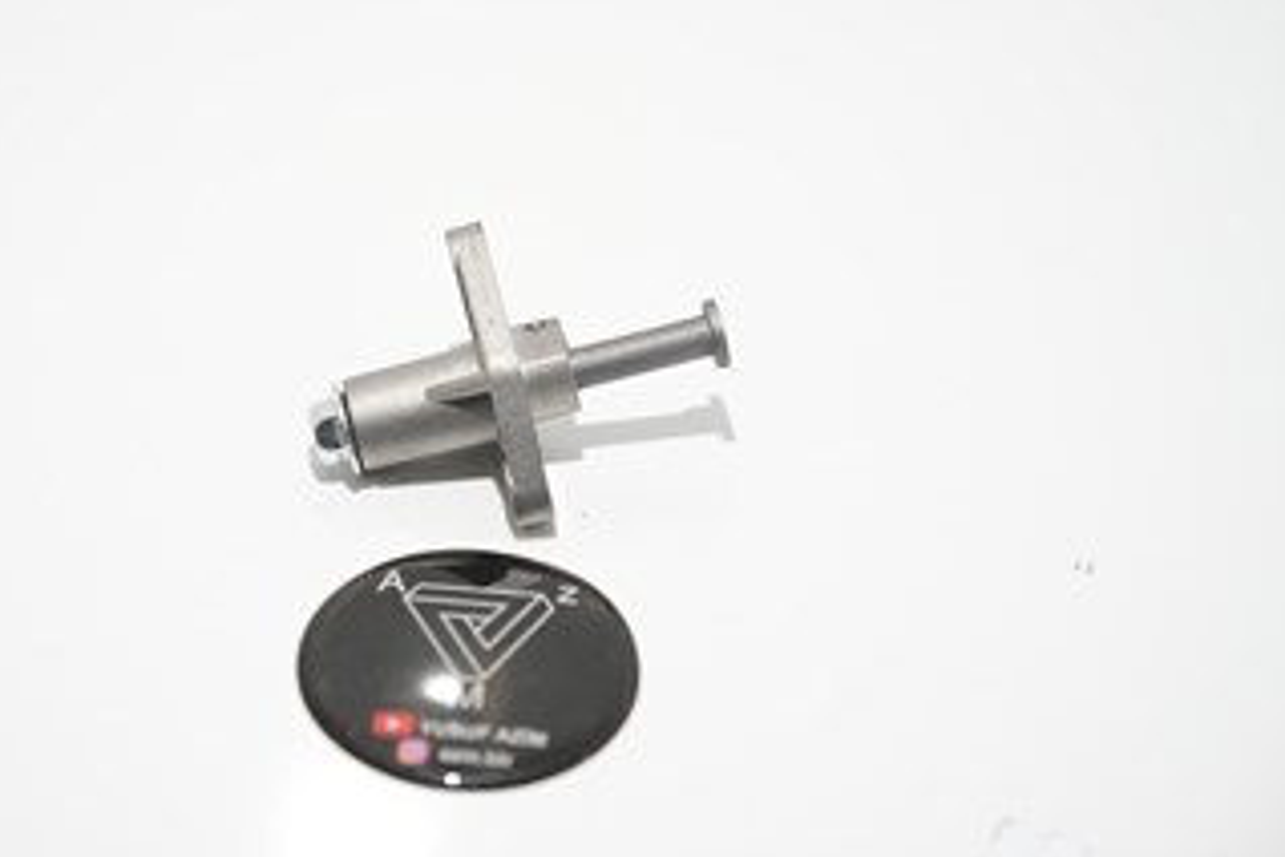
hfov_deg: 19.1
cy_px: 334
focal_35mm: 107
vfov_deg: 12.8
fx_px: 3819
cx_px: 550
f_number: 3.2
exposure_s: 1/250
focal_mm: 85
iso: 80
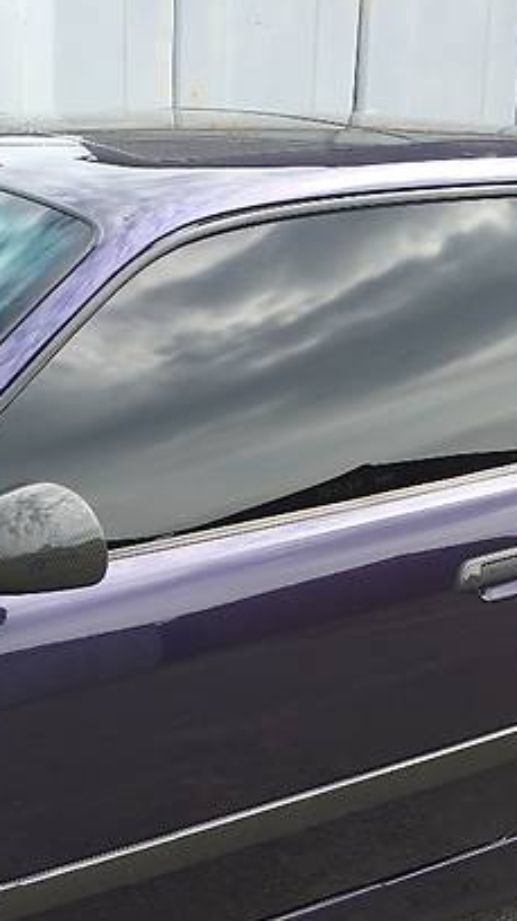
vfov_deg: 33.3
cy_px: 666
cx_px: 190
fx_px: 1514
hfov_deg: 19.3
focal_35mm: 62
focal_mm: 4.2
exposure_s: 1/478
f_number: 2.2
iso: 25
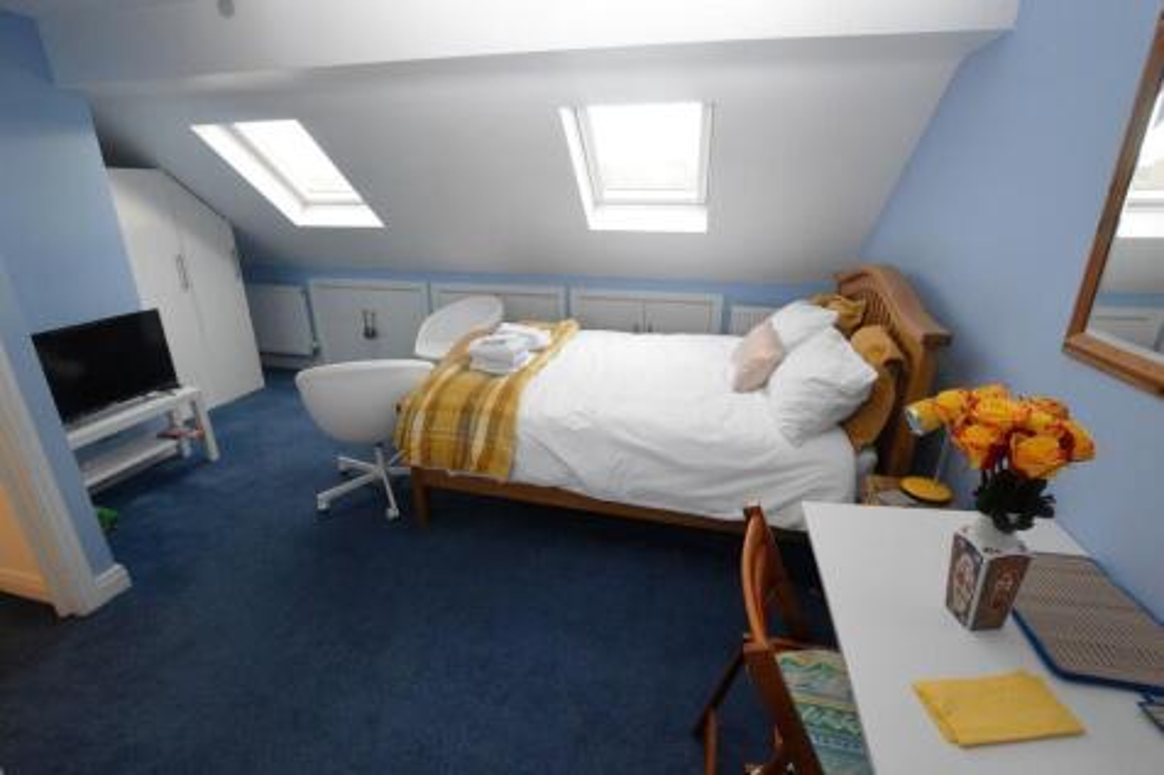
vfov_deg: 77.3
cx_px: 582
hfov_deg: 100.4
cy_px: 388
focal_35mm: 15
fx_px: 485
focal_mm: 10
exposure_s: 1/60
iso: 3200
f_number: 10
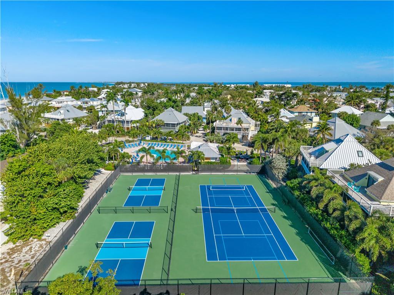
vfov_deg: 56.8
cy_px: 148
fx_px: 273
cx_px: 197
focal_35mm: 24
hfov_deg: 71.6
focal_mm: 8.67
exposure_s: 1/640
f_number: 1.8
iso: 100
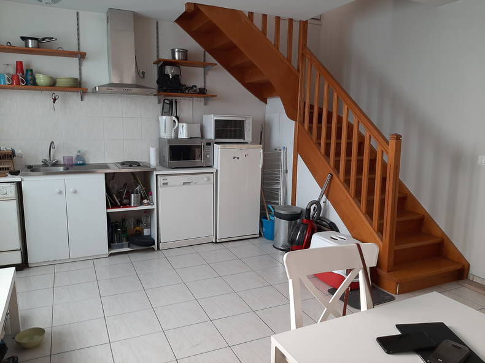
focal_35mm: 26
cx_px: 242
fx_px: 364
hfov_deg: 67.3
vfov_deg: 53.0
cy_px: 182
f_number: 1.7
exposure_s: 1/102
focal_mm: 3.93
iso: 40
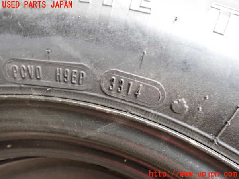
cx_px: 120
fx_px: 207
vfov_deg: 46.8
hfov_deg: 60.0
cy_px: 90
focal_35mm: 30
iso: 500
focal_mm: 5.4
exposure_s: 1/30
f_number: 2.3
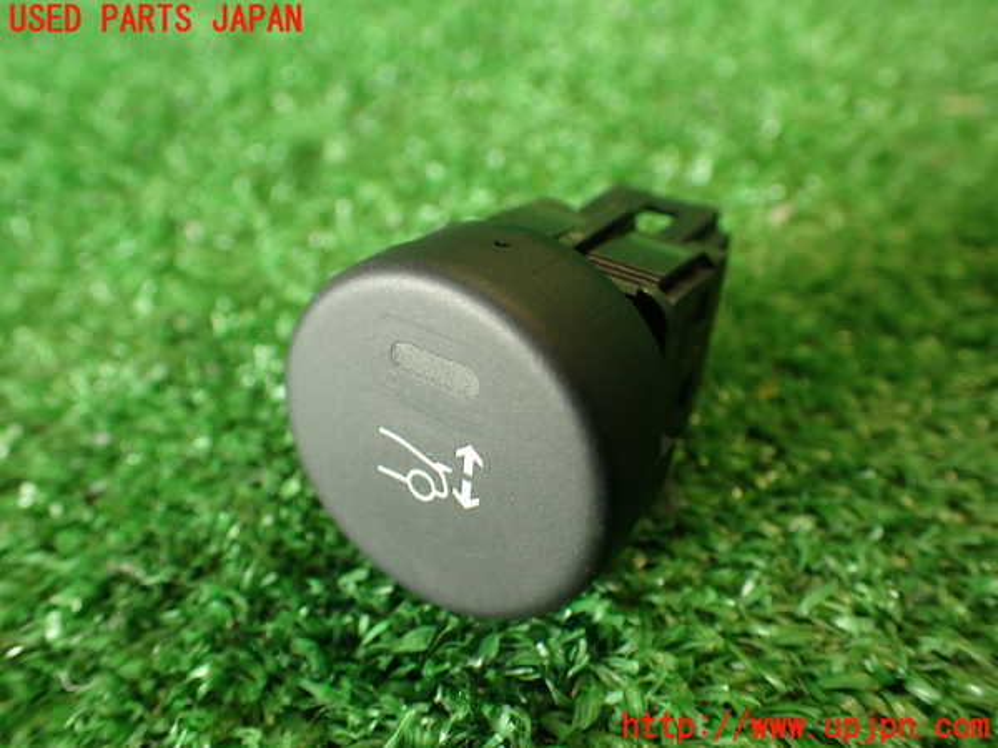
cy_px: 374
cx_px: 499
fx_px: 923
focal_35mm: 32
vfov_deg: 44.2
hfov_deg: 56.8
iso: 200
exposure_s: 1/30
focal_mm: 5.79
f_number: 2.4
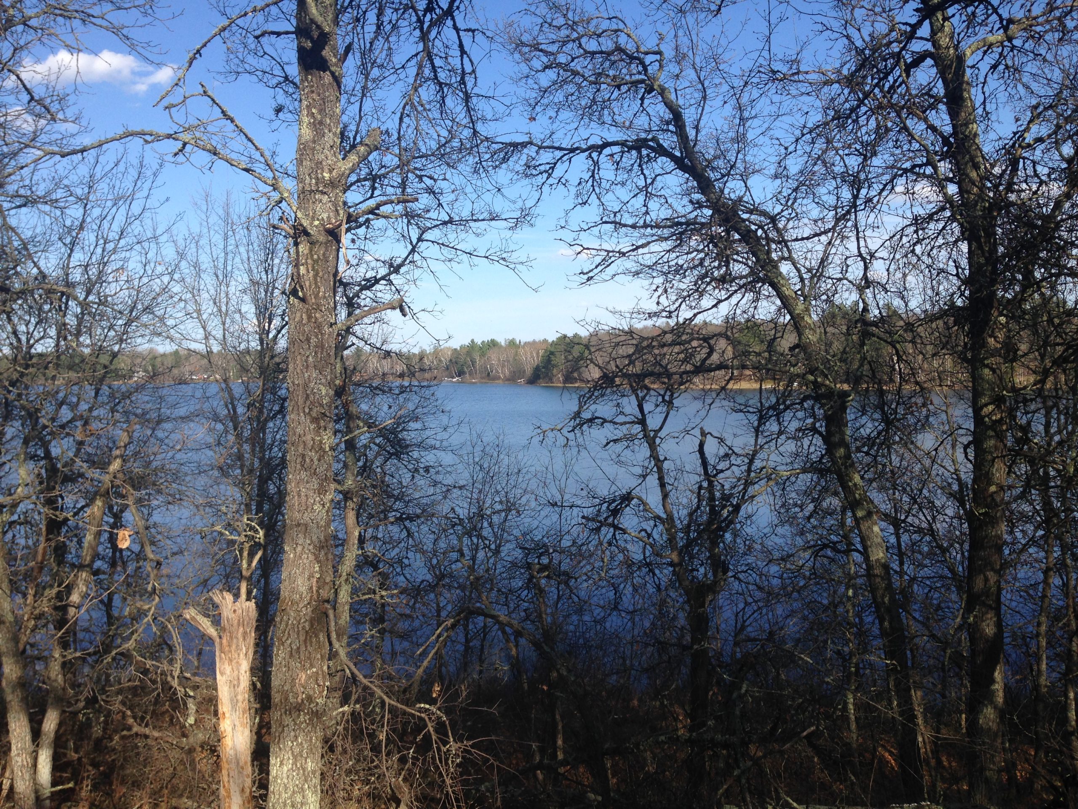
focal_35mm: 33
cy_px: 404
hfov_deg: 55.4
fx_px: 1028
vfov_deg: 42.9
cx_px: 539
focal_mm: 4.12
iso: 50
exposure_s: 1/1205
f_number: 2.4
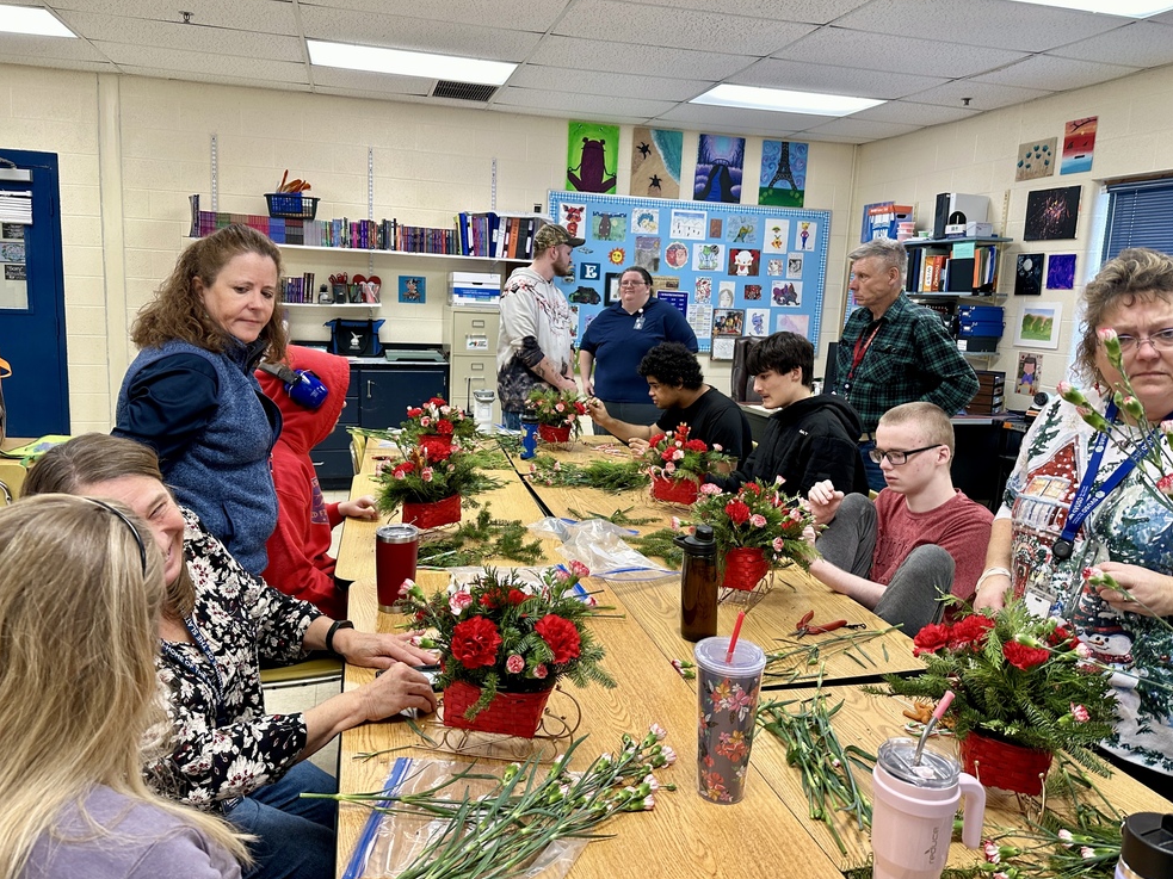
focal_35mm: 25
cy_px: 428
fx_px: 847
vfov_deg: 54.9
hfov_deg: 69.4
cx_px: 568
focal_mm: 6.86
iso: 125
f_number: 1.78
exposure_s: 1/60
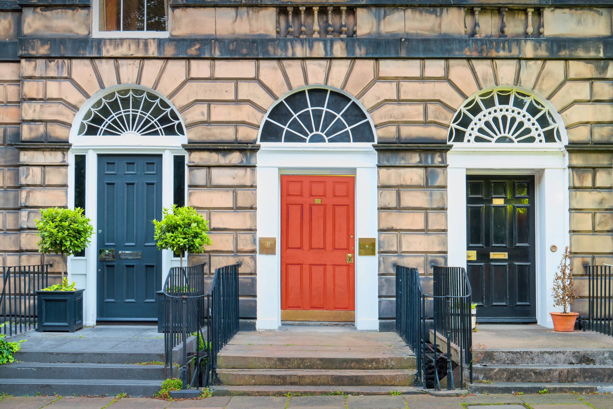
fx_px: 800
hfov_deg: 41.9
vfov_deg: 28.7
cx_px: 306
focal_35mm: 47
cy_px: 204
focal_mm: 31
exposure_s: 1.6
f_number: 7.1
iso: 100
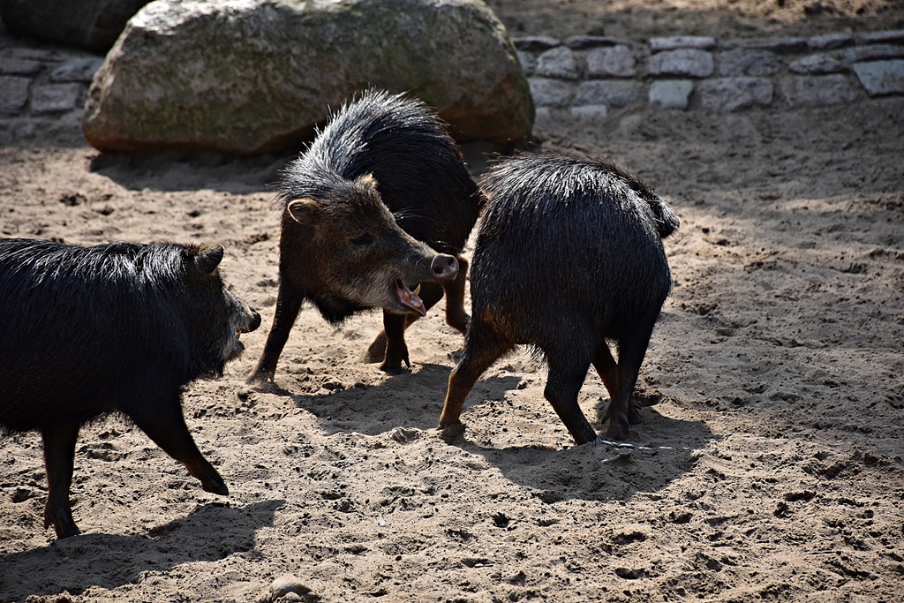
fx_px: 5274
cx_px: 452
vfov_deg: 6.5
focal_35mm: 210
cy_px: 302
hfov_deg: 9.8
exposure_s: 1/500
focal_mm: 140
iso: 320
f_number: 5.6
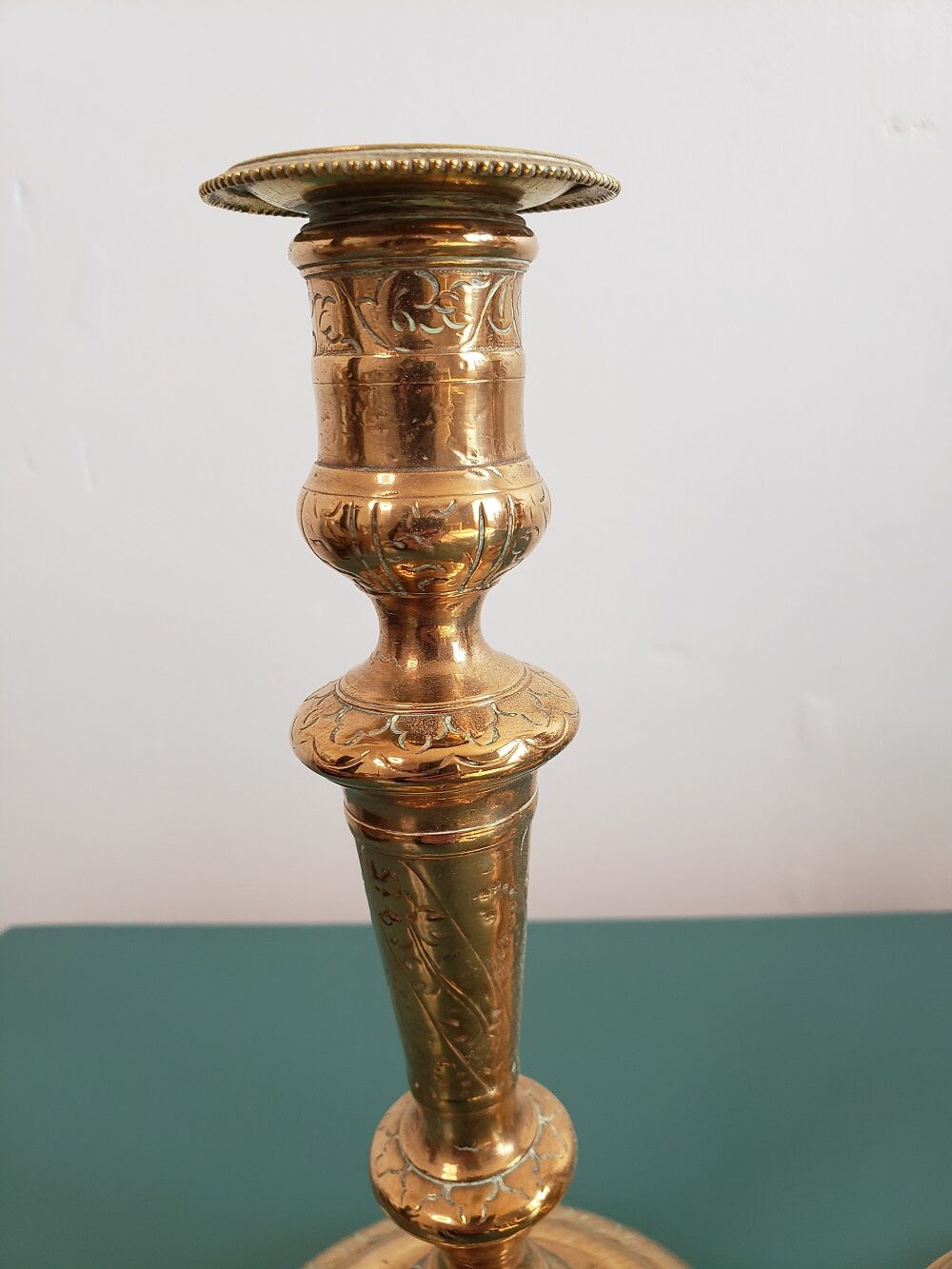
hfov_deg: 53.1
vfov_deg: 67.3
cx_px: 476
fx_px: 953
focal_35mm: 26
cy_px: 634
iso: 160
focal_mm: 4.3
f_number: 2.4
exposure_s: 1/60
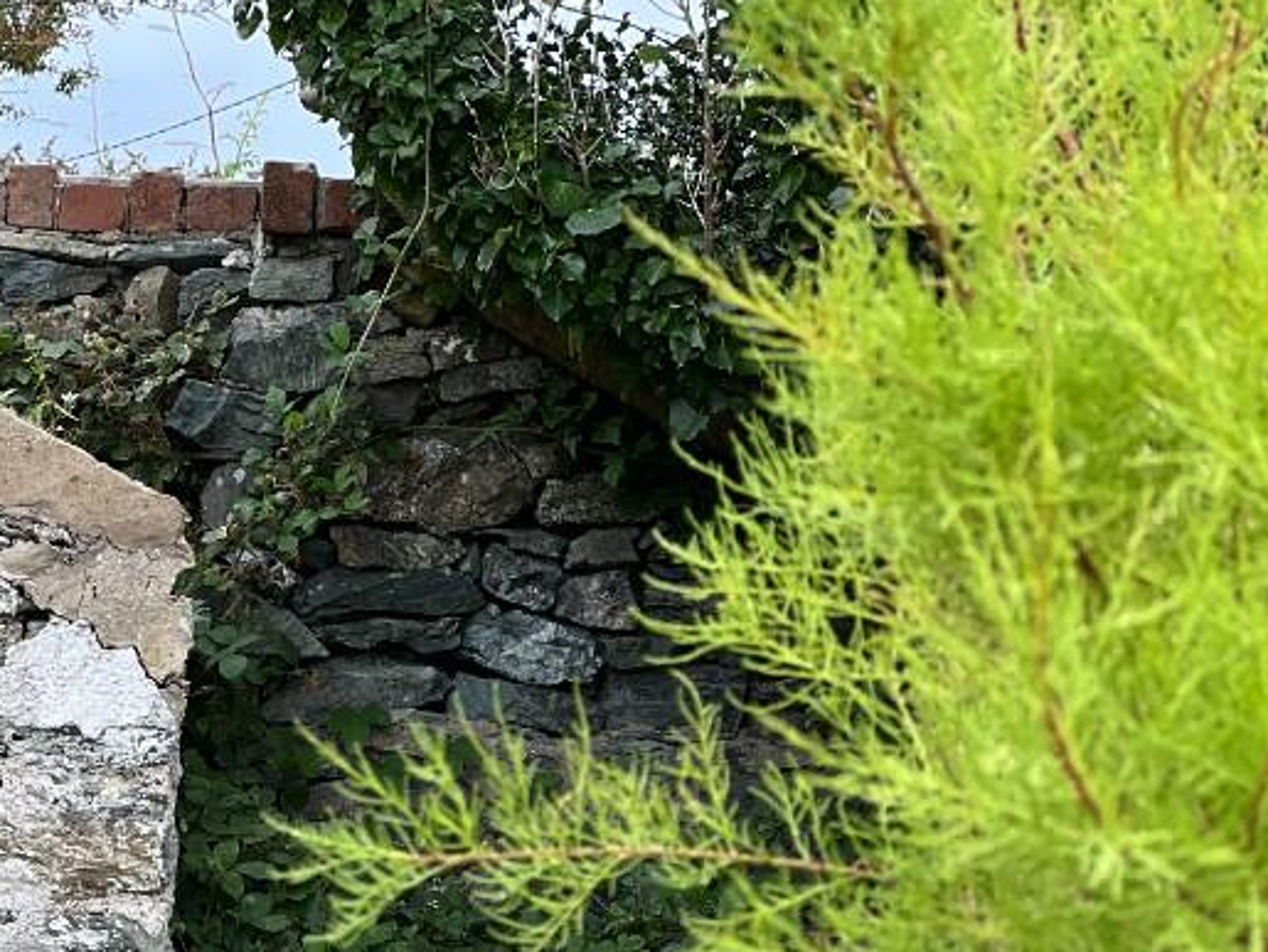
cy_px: 799
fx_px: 5608
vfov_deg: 9.7
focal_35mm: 153
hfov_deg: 12.8
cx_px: 30
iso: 32
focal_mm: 9
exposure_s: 1/121
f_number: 2.8
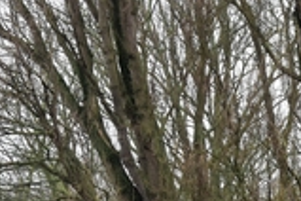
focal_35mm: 198
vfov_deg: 6.9
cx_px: 420
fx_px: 1654
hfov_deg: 10.1
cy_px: 283
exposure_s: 1/40
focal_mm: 35
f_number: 9
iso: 400
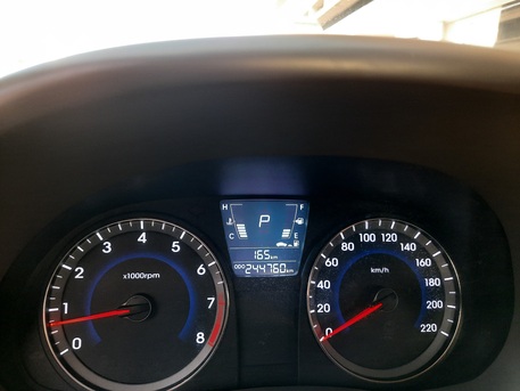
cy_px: 196
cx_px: 260
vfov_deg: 54.9
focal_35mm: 25
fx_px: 376
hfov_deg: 69.4
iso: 320
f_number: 2
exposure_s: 1/50
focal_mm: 4.6
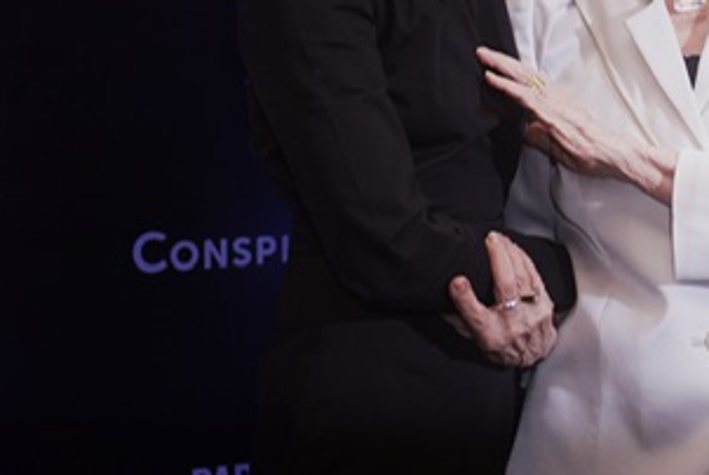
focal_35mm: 127
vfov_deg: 10.7
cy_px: 22
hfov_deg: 16.0
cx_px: 547
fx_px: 2504
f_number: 2.8
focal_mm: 60
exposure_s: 1/320
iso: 2500
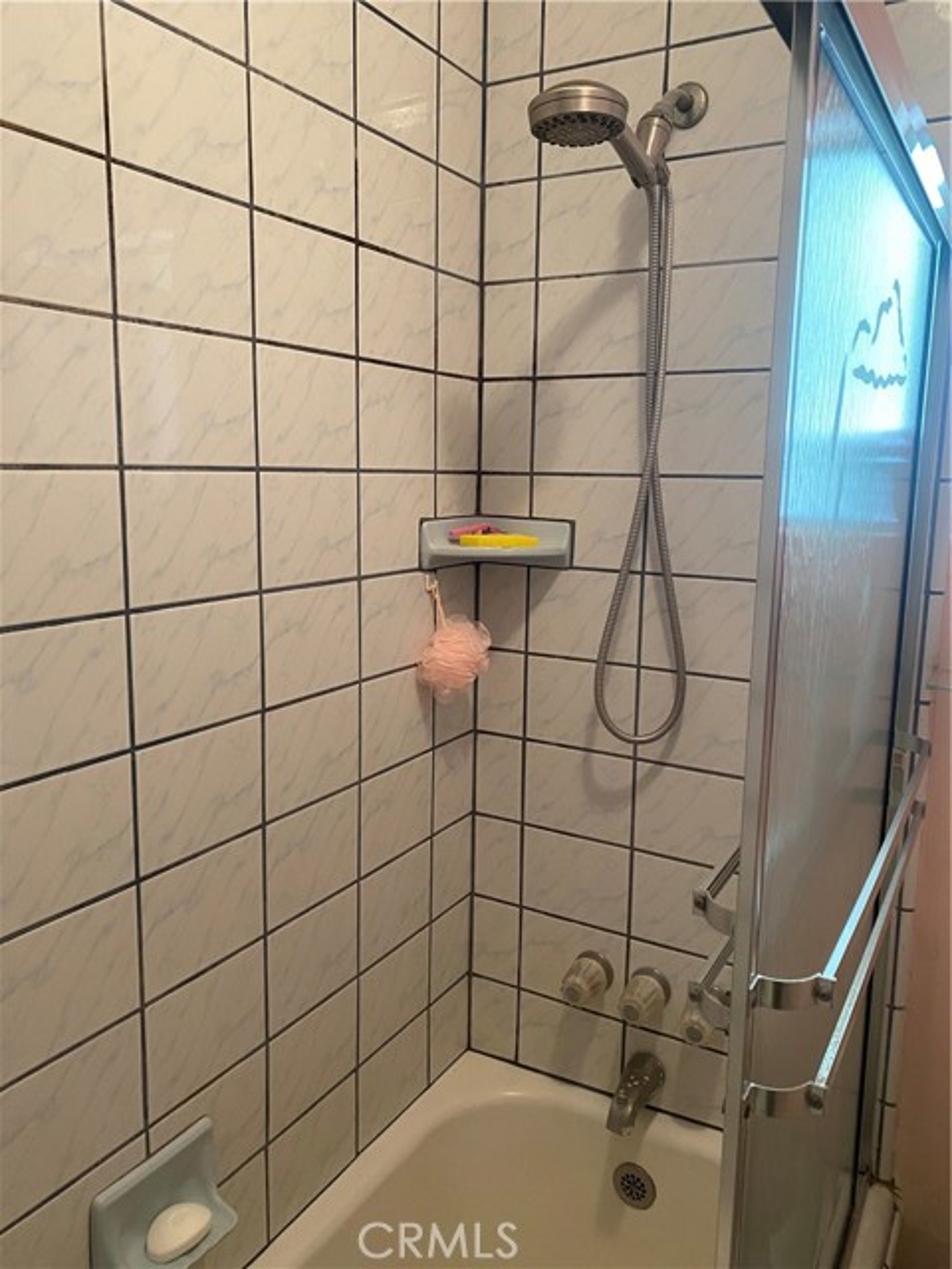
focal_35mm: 26
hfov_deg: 53.1
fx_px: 953
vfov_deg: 67.3
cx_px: 476
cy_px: 634
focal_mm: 4.25
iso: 200
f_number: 1.8
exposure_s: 1/60
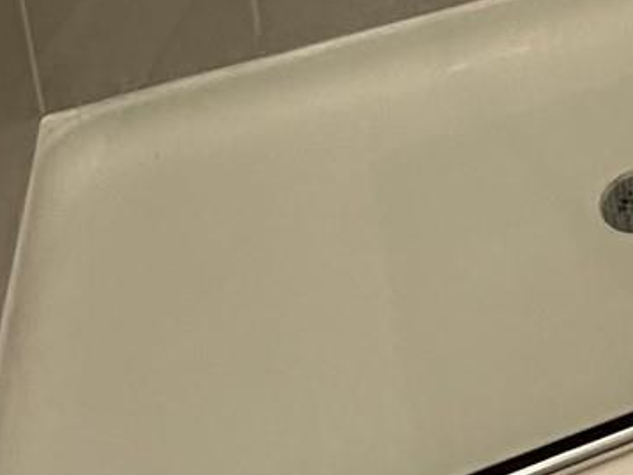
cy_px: -629
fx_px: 1464
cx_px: 831
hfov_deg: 21.9
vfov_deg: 13.8
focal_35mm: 80
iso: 200
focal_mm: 2.22
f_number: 2.2
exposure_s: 1/120
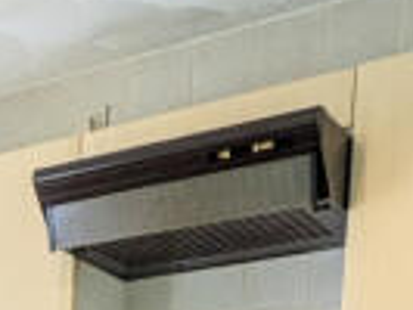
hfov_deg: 16.0
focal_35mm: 108
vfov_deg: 11.4
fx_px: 1290
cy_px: 749
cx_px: -279
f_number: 2.2
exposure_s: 1/50
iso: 86
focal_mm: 1.83
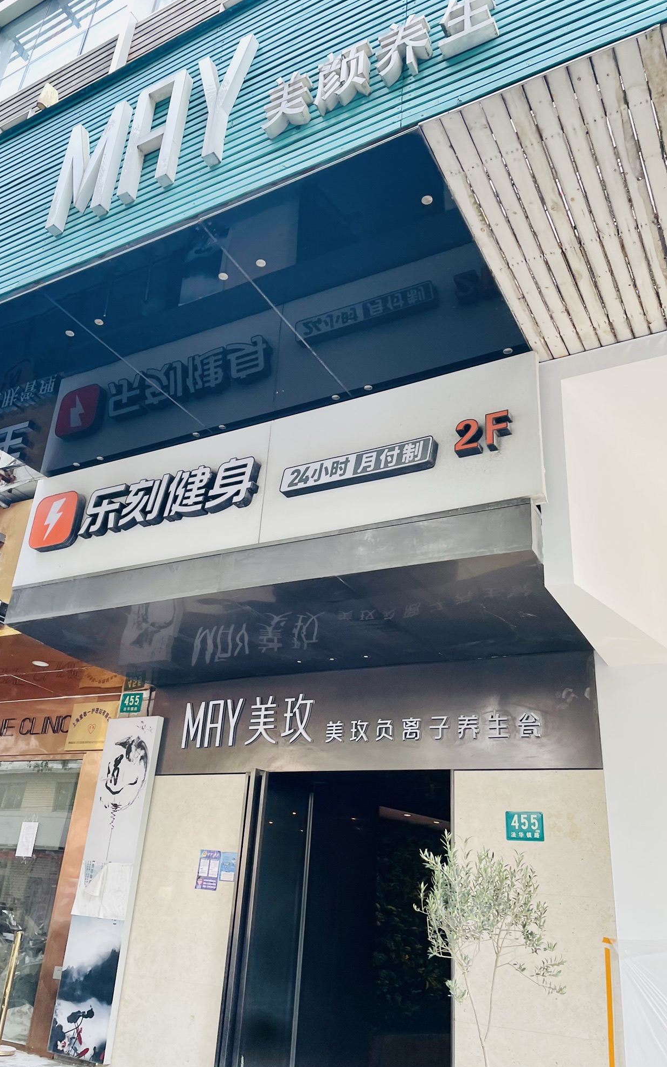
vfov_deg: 66.5
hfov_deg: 44.4
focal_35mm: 28
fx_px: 815
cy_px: 532
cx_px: 293
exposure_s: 1/121
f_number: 1.6
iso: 32
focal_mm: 4.2
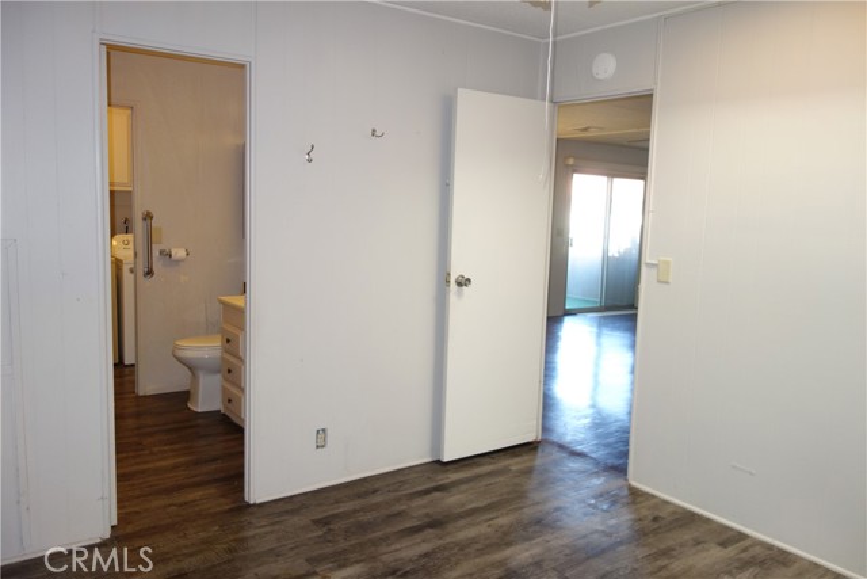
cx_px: 434
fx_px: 674
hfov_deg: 65.5
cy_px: 290
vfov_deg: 46.4
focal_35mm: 28
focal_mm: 10.4
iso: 160
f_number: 1.8
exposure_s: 1/30
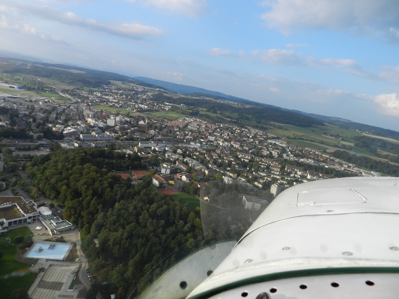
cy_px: 150
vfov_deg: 58.9
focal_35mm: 23
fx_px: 265
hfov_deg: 73.9
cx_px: 200
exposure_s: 1/800
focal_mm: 4
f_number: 3.4
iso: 160
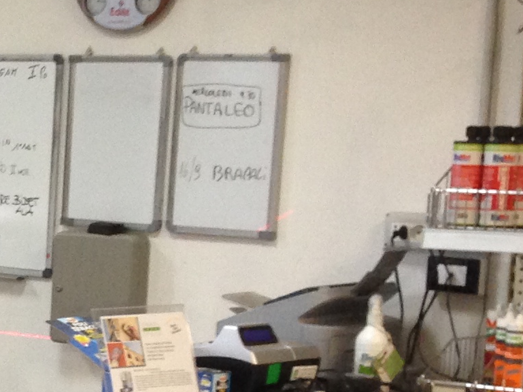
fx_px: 2116
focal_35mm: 140
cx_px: -433
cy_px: 398
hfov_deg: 12.7
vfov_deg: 10.5
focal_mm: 4.12
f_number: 2.4
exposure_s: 1/20
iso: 160
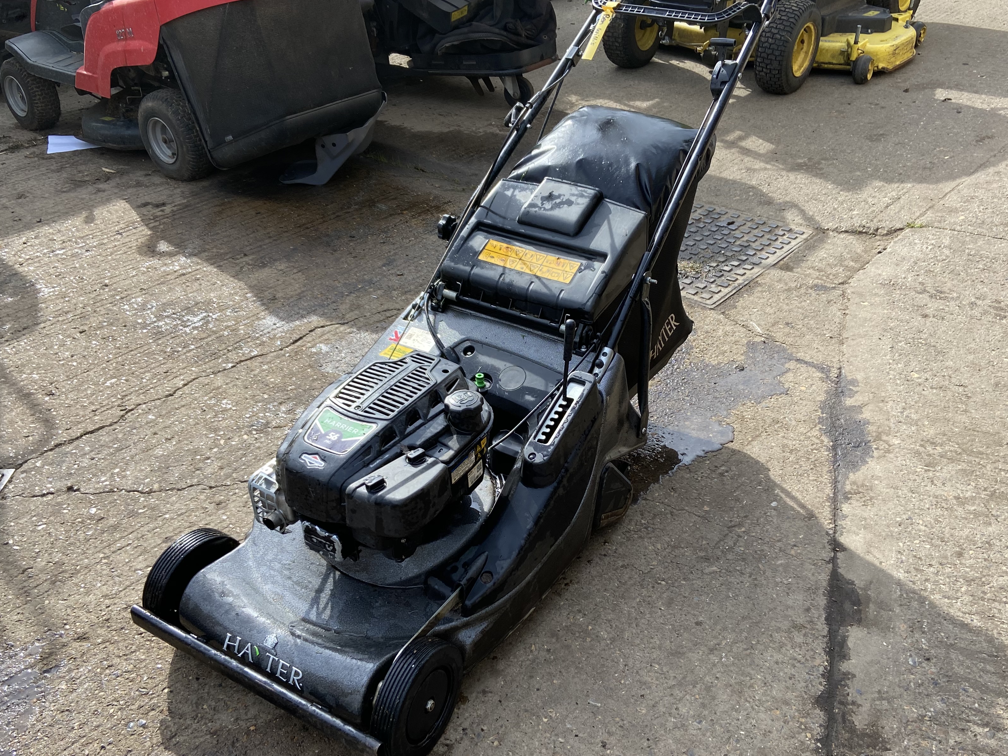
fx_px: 961
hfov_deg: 55.3
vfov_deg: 42.9
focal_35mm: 33
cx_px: 531
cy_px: 426
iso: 32
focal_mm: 4.25
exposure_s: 1/757
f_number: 1.8
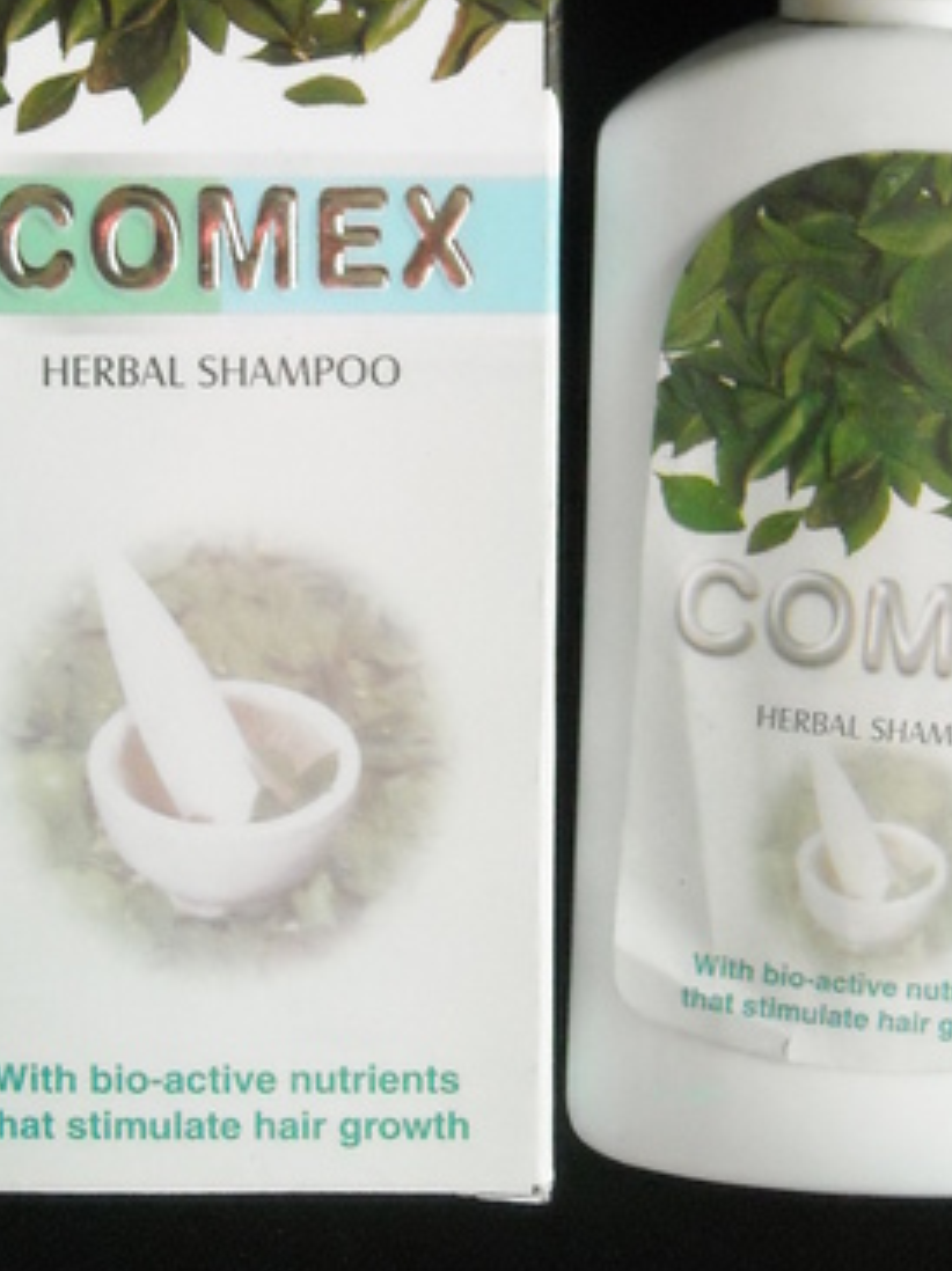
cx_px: 466
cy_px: 359
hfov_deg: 11.9
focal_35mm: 124
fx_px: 4552
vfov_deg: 15.8
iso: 672
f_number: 3.7
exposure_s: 1/209
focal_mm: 11.02
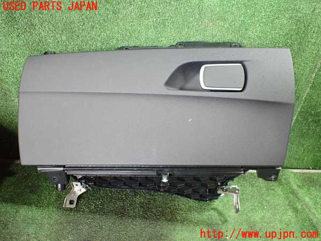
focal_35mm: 30
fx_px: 278
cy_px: 120
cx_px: 160
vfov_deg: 46.8
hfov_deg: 60.0
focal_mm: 5.4
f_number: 2.3
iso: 800
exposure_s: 1/50
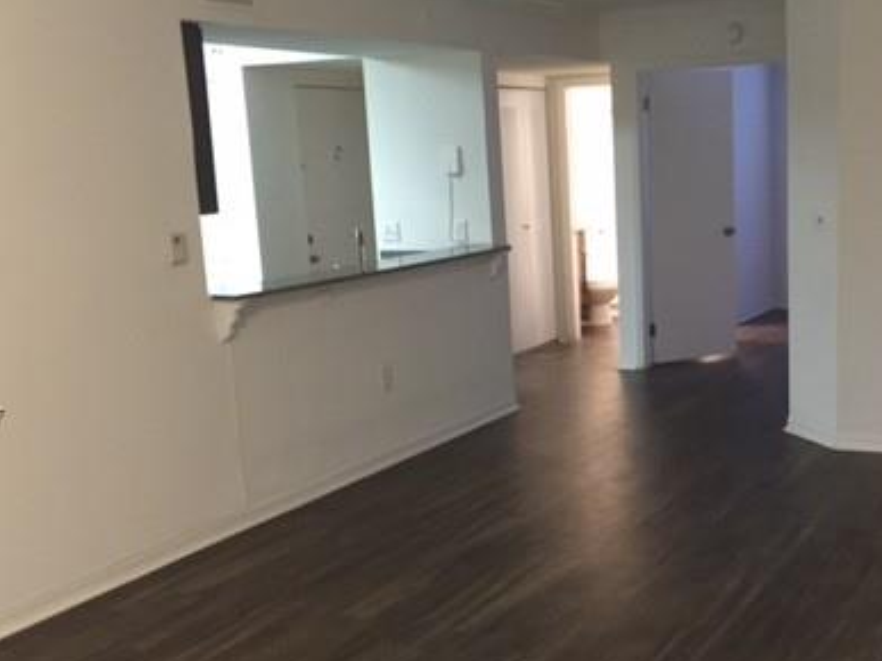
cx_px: 581
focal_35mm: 48
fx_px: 1223
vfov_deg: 30.1
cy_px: 419
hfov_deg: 39.2
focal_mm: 4.15
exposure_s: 1/24
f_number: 2.2
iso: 250
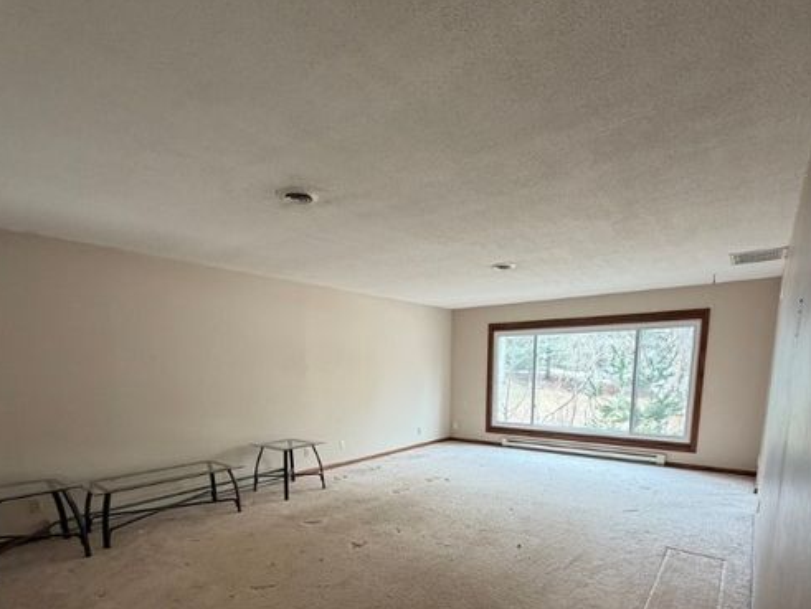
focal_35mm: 19
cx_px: 401
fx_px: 445
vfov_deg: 65.6
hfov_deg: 84.6
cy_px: 437
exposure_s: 1/84
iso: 320
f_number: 2.2
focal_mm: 2.22
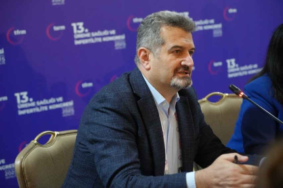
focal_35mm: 70
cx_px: 142
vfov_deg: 19.4
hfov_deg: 28.8
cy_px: 94
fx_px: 550
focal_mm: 70
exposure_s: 1/160
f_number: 4
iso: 10000
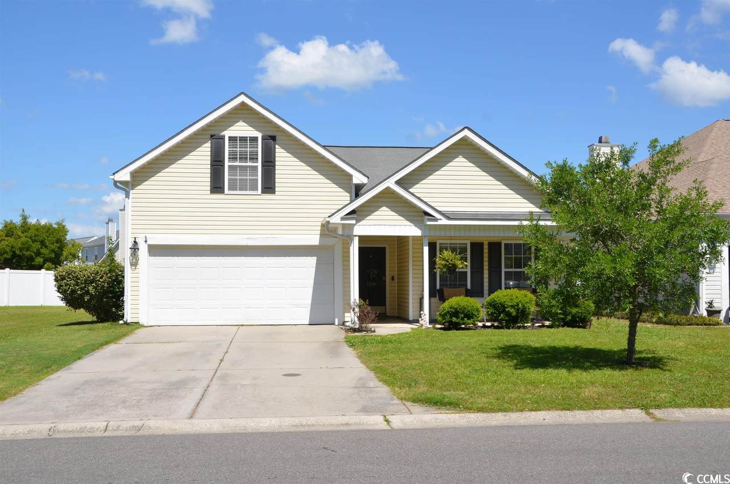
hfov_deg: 53.2
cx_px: 365
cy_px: 242
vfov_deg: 36.7
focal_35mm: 36
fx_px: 729
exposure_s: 1/250
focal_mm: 24
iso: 100
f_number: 9
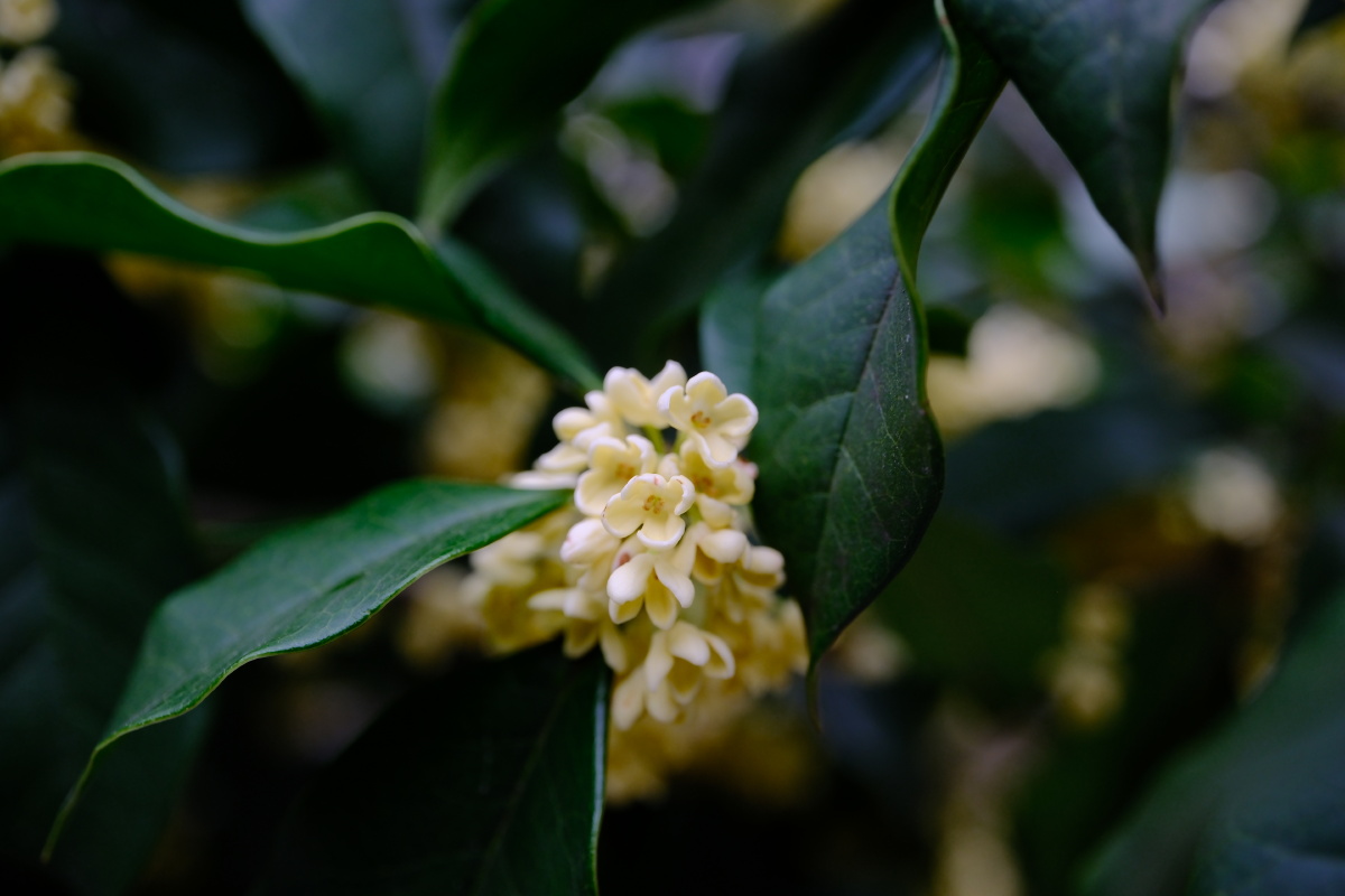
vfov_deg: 29.9
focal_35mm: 45
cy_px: 448
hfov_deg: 43.6
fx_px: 1681
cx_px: 672
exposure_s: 1/60
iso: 320
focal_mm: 30
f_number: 4.5
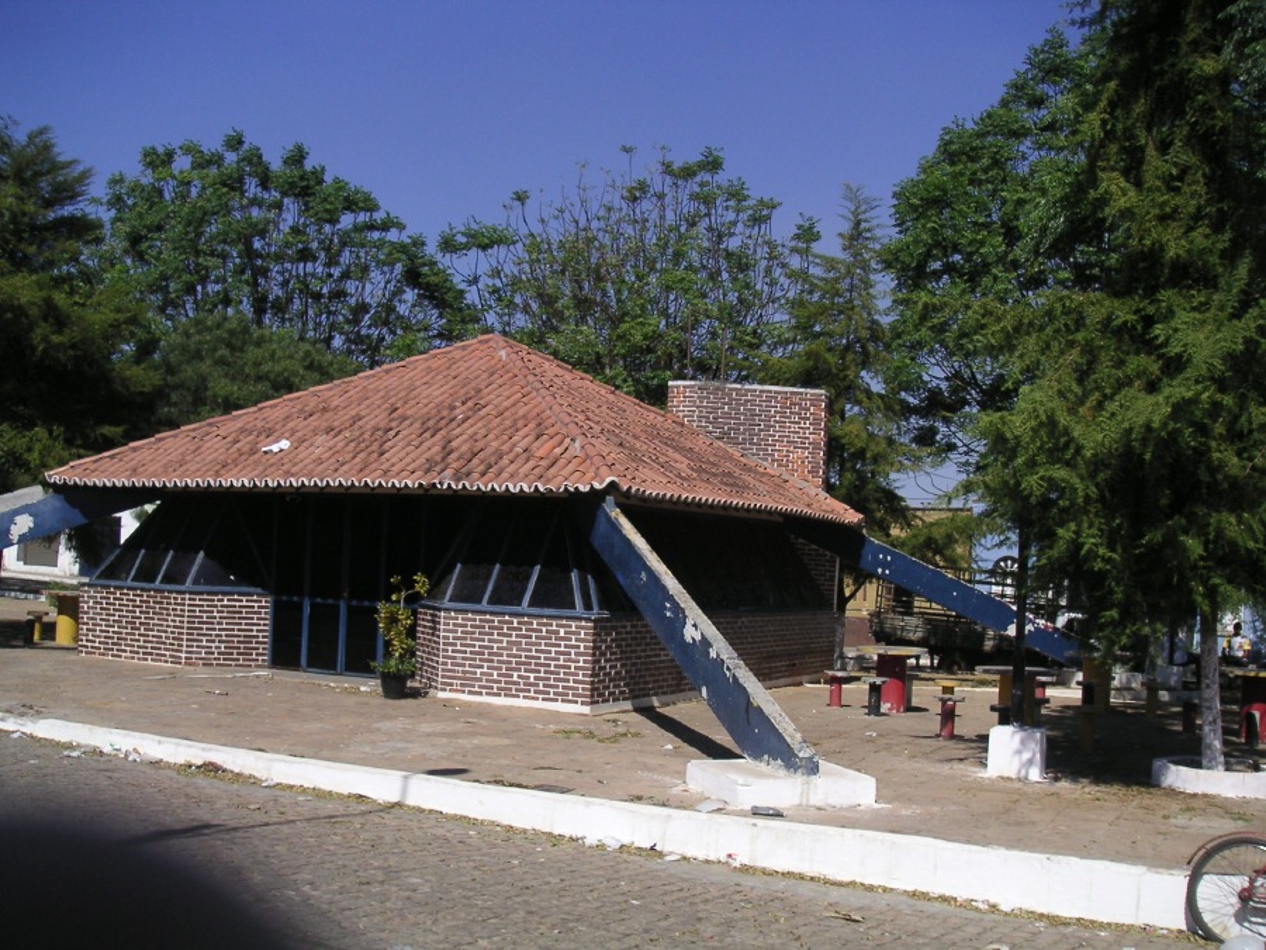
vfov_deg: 37.7
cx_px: 633
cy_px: 475
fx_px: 1390
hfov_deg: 49.0
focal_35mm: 38
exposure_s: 1/250
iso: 50
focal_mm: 6
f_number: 6.7
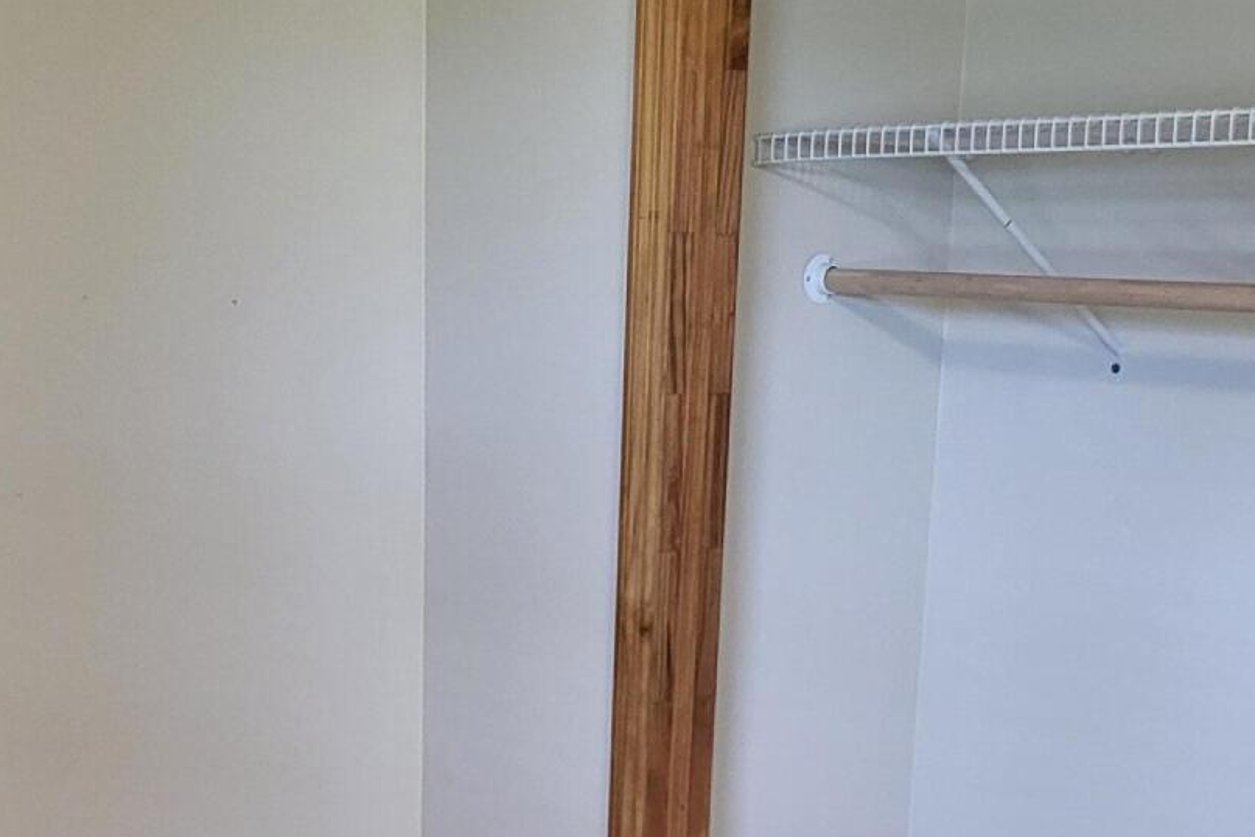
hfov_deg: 30.1
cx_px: 589
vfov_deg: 19.3
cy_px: 954
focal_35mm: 67
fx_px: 2336
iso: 250
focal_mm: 4.25
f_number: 1.8
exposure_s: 1/120
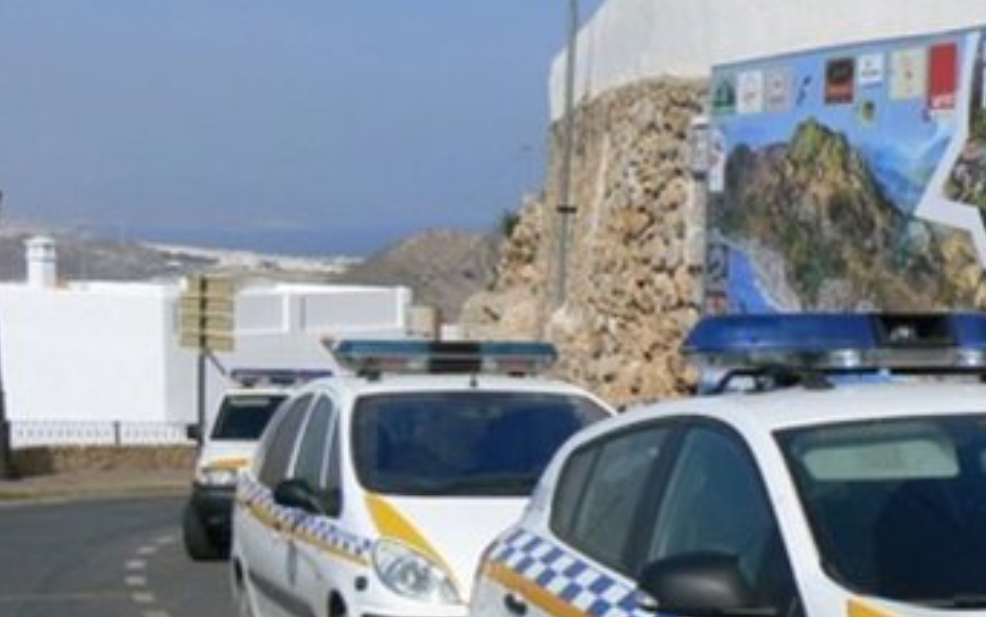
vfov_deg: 16.8
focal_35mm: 77
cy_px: 536
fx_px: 2070
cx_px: 980
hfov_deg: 25.5
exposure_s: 1/640
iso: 80
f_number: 8
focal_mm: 6
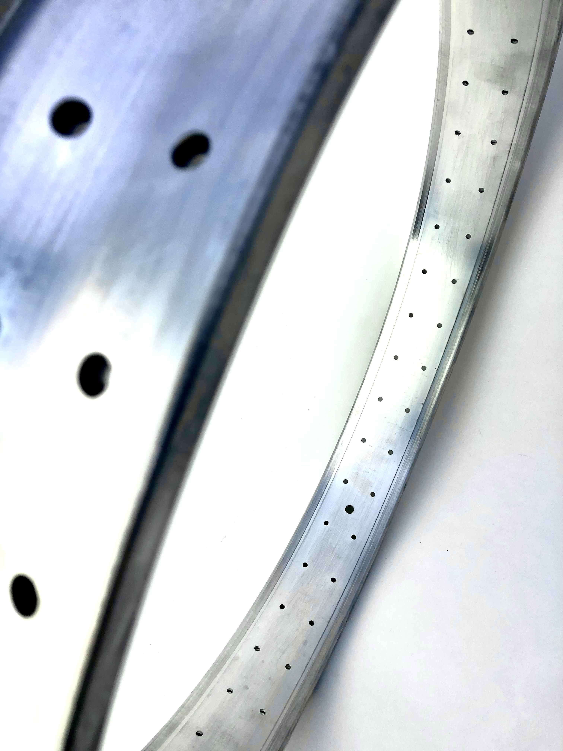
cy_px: 376
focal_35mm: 28
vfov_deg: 63.4
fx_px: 607
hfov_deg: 49.7
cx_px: 282
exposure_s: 1/165
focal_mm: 3.99
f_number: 1.8
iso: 20
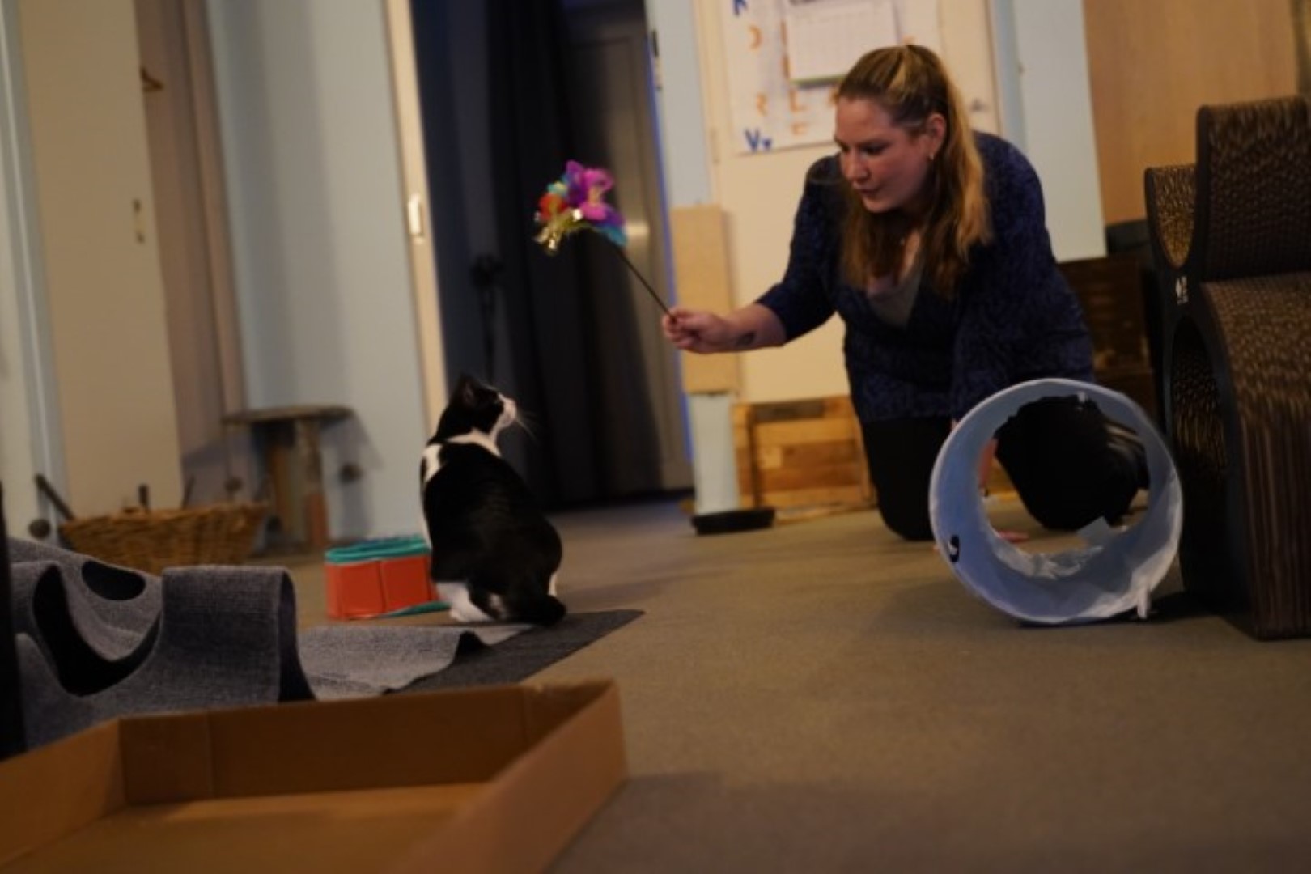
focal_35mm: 41
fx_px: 1493
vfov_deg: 32.6
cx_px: 656
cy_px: 437
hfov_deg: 47.4
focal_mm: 41
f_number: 2.8
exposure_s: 1/50
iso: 6400
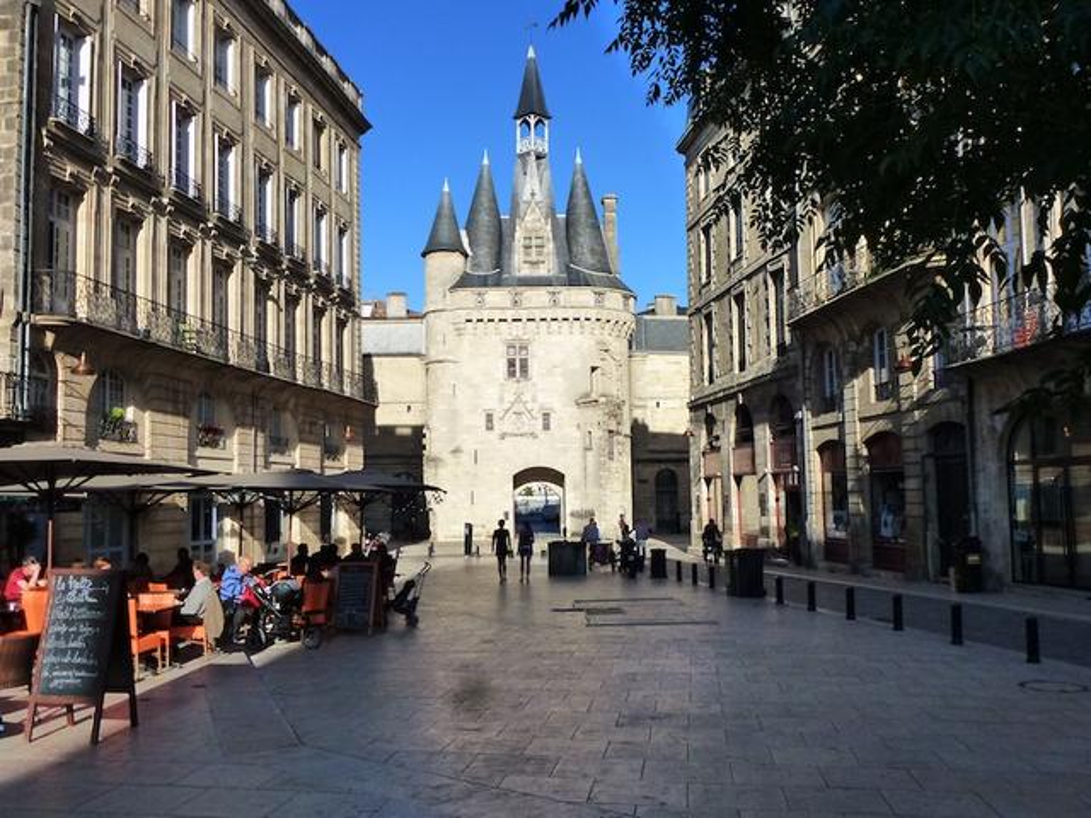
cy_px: 409
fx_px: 977
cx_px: 546
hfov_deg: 58.4
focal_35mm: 31
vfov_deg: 45.4
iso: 250
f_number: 4
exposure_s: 1/1000
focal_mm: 5.4
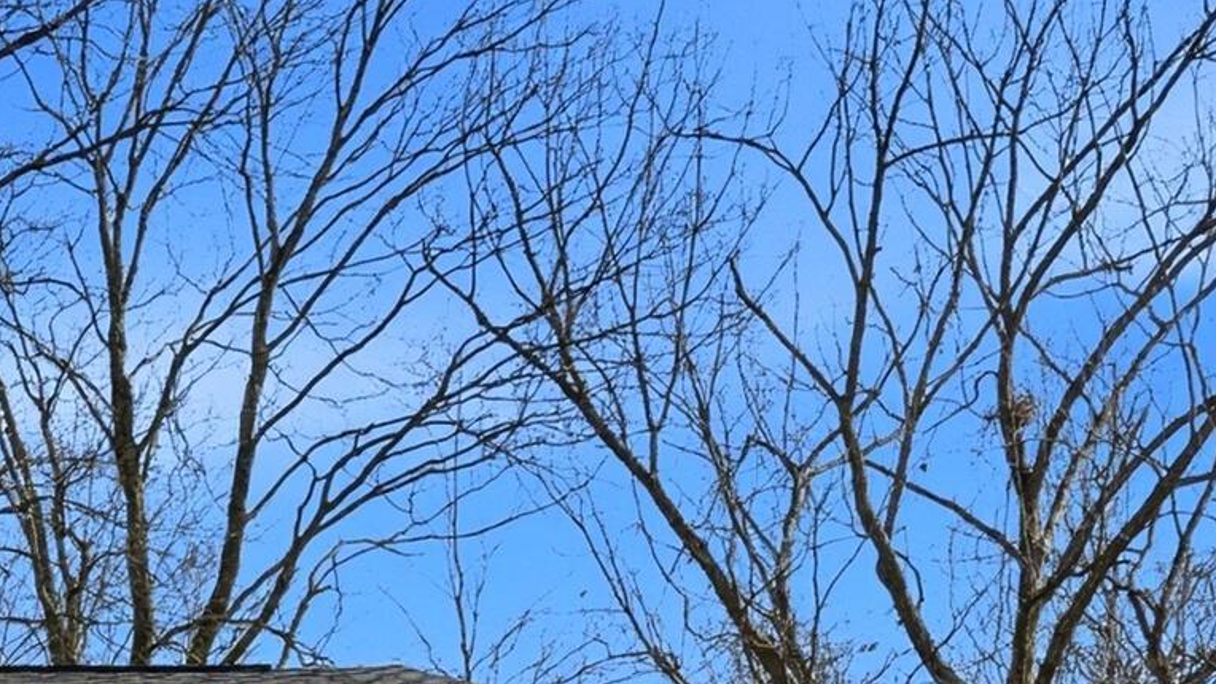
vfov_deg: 7.9
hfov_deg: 13.4
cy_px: 1510
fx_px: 4644
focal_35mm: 144
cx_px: -977
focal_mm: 35
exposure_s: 1/640
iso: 400
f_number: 11
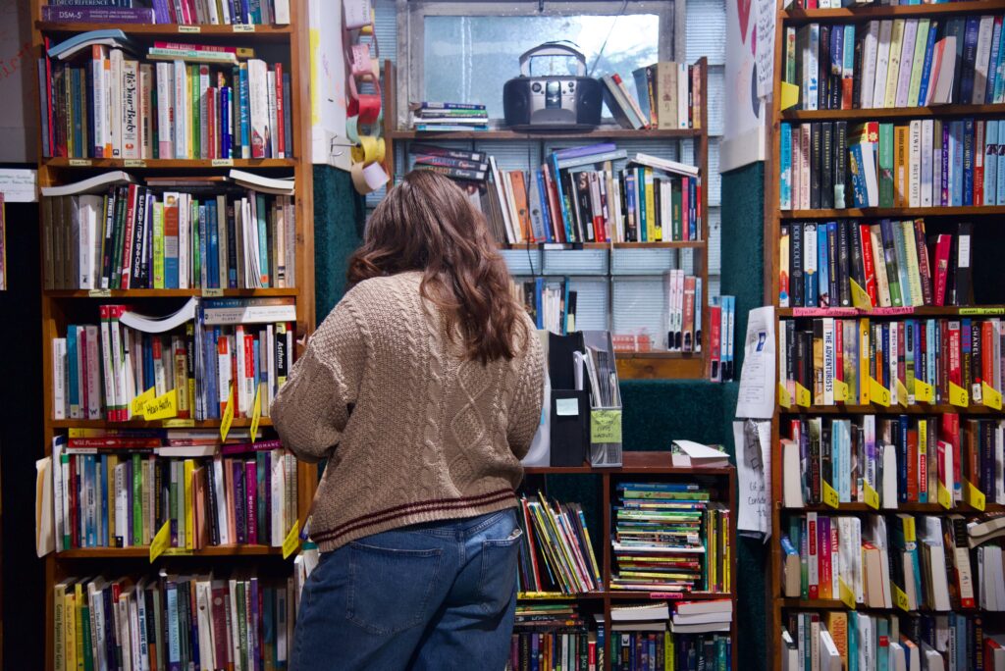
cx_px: 502
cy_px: 336
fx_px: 1452
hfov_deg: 38.2
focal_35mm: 52
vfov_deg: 26.0
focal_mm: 52
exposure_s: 1/60
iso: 2800
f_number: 4
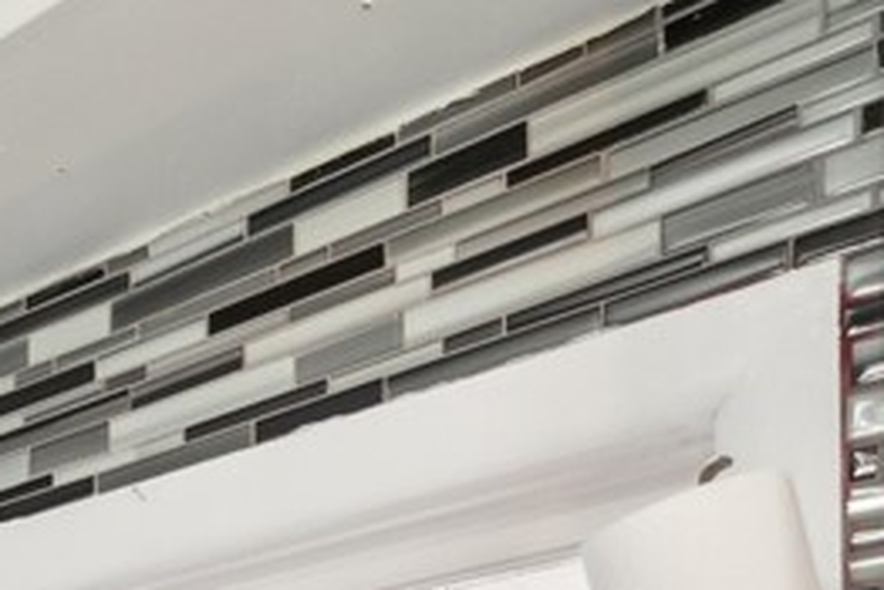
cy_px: 1050
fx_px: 1425
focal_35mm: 58
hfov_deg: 30.7
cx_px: -93
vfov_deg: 18.5
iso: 640
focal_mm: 14
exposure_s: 1/30
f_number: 2.8
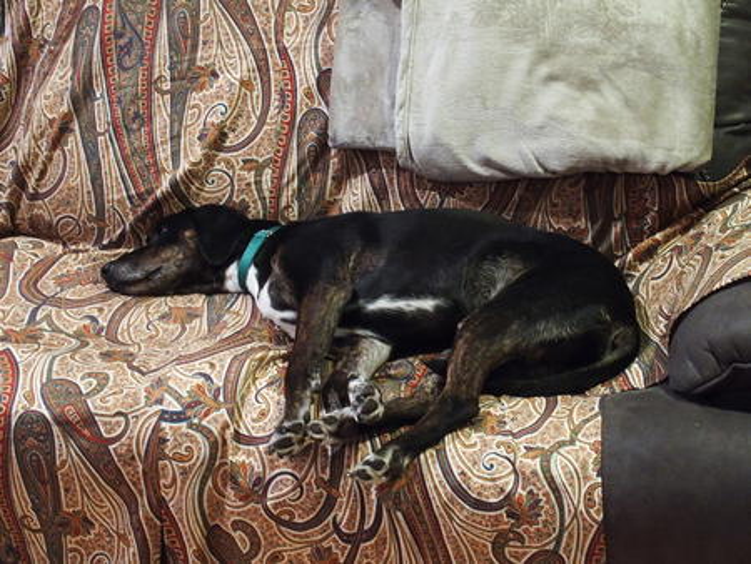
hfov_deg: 31.2
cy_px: 282
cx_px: 376
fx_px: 1346
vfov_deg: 23.7
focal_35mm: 62
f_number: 2.8
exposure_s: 1/15
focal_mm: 13.2
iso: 800
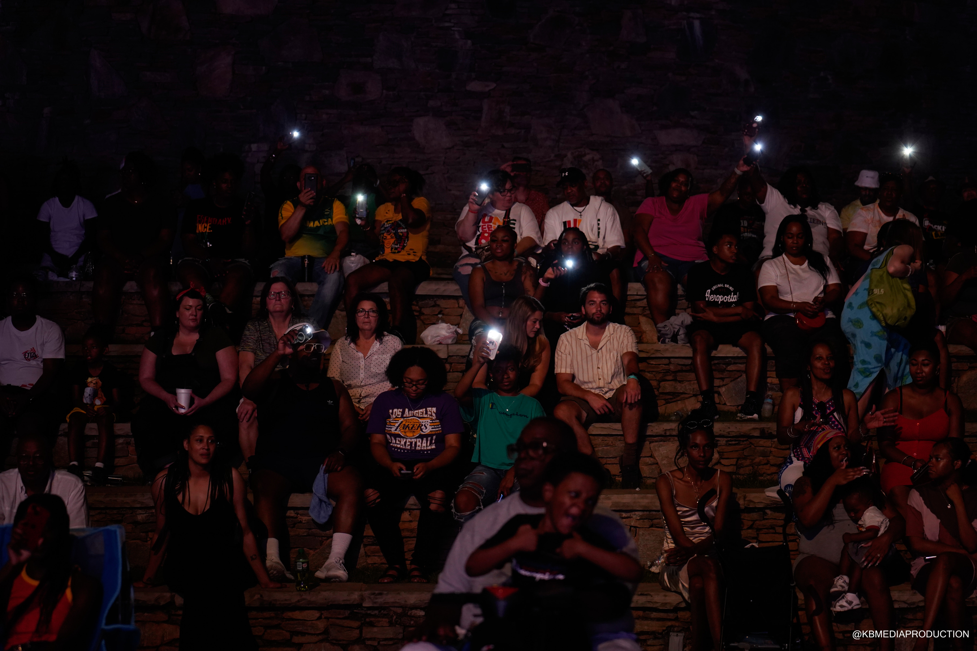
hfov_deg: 28.8
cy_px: 326
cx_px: 488
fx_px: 1900
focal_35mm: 70
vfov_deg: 19.5
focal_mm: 70
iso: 3200
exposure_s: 1/160
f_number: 2.8
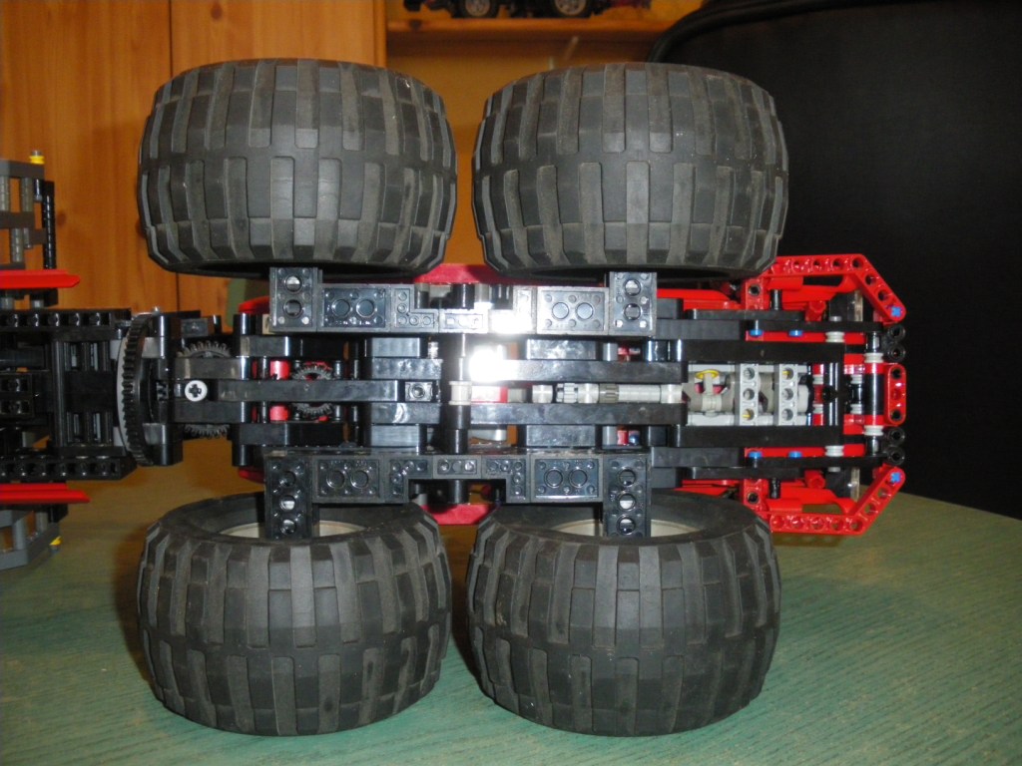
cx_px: 511
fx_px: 1063
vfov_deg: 39.7
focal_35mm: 36
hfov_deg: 51.4
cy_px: 383
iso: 400
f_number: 3.5
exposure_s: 1/50
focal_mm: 6.3
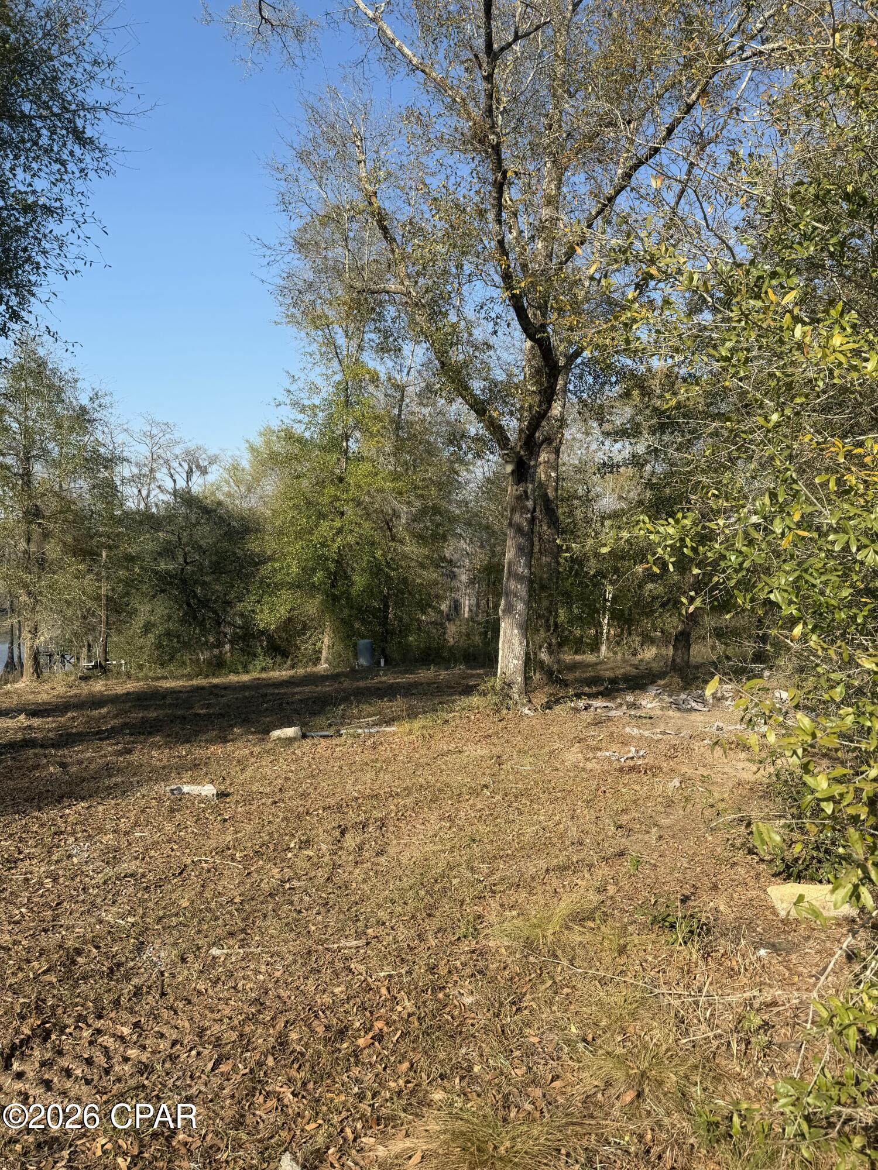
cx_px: 439
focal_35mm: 24
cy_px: 585
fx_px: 812
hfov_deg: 56.8
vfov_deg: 71.6
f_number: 1.78
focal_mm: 6.76
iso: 80
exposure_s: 1/2801
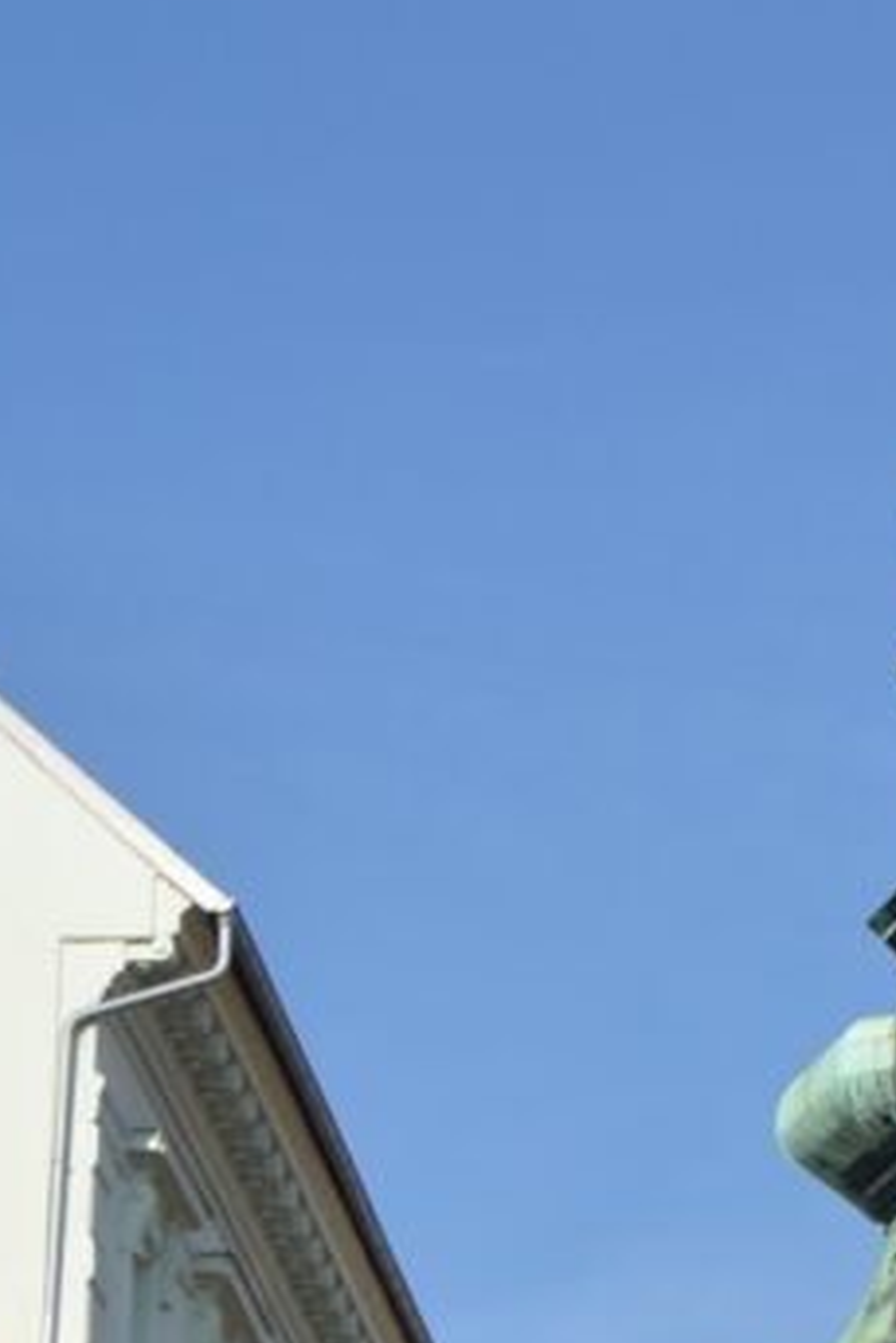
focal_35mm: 170
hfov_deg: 8.0
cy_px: 1629
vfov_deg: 11.8
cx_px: 1160
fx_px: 6340
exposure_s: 1/500
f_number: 11
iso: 200
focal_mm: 38
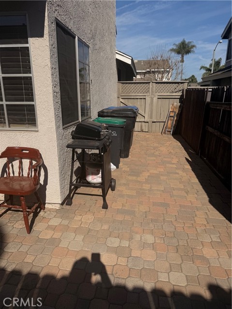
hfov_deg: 56.8
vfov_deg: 71.6
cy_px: 154
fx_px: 214
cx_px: 116
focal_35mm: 24
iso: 80
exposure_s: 1/11905
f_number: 1.78
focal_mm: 6.76
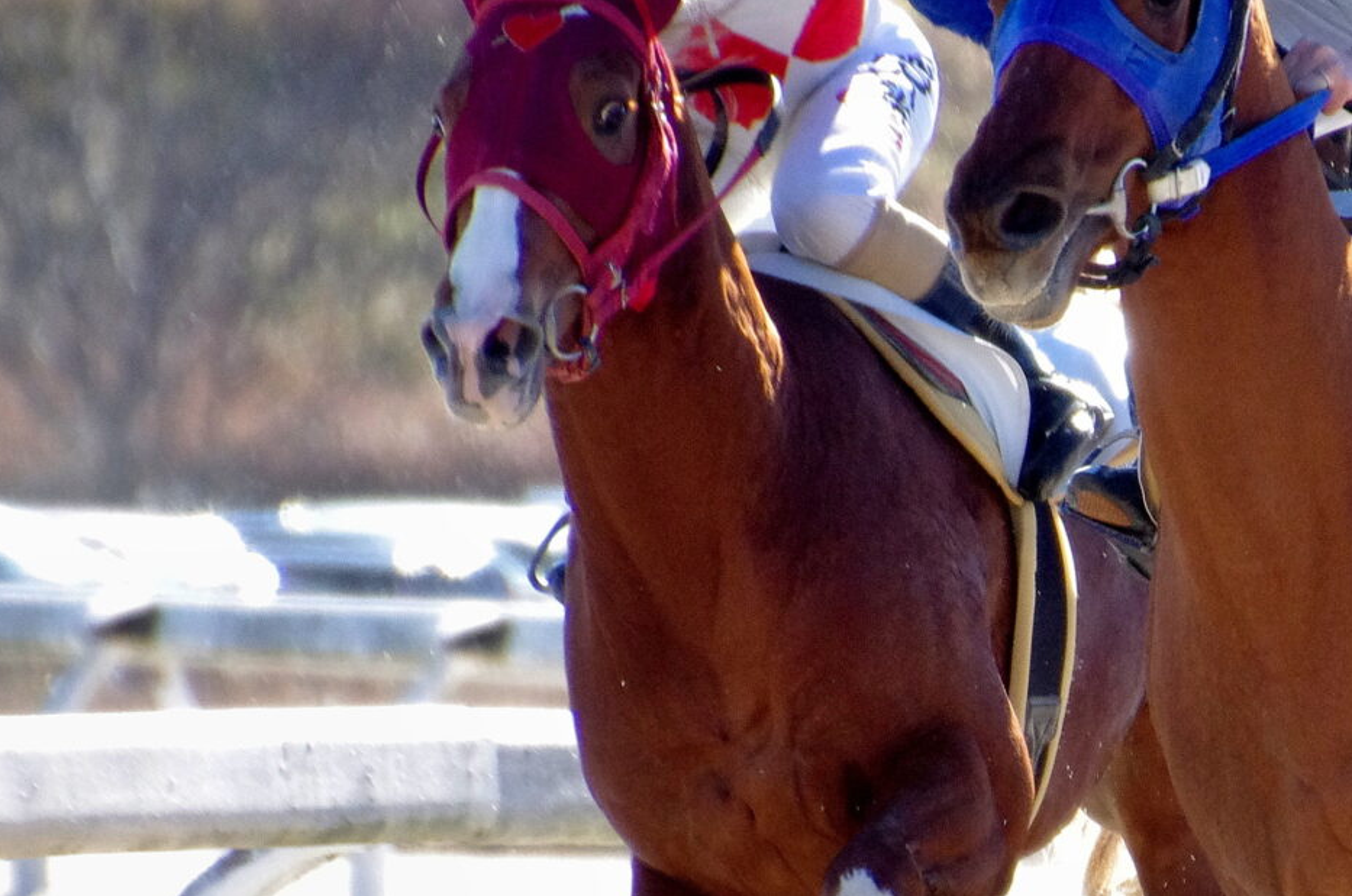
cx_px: 1404
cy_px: 508
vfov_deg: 1.2
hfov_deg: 1.9
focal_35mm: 1111
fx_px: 41639
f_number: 7.1
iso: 1600
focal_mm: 270
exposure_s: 1/1250
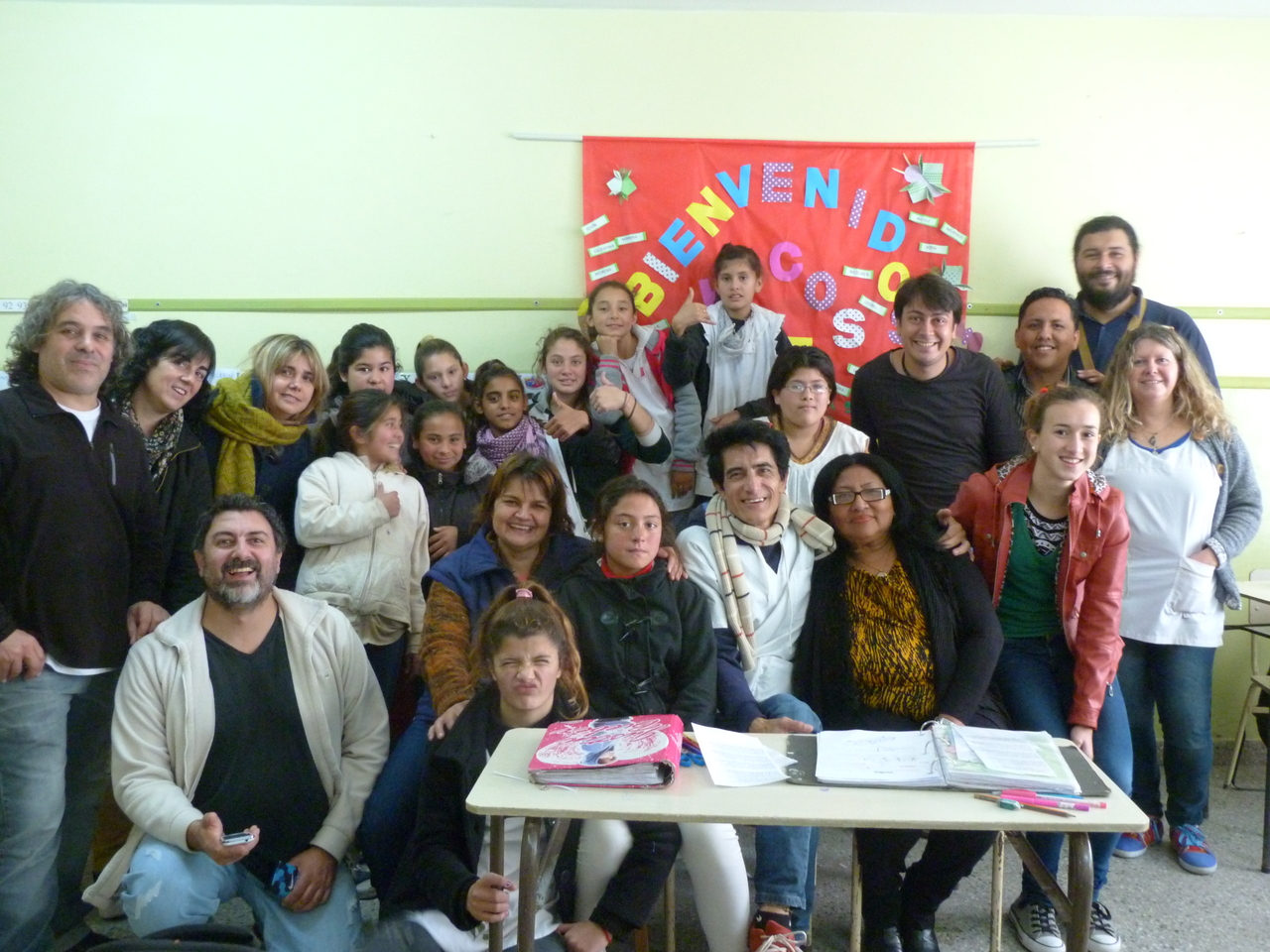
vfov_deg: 45.4
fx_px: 1137
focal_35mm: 31
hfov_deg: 58.4
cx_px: 635
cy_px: 476
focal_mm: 5.6
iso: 500
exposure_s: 1/15
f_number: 3
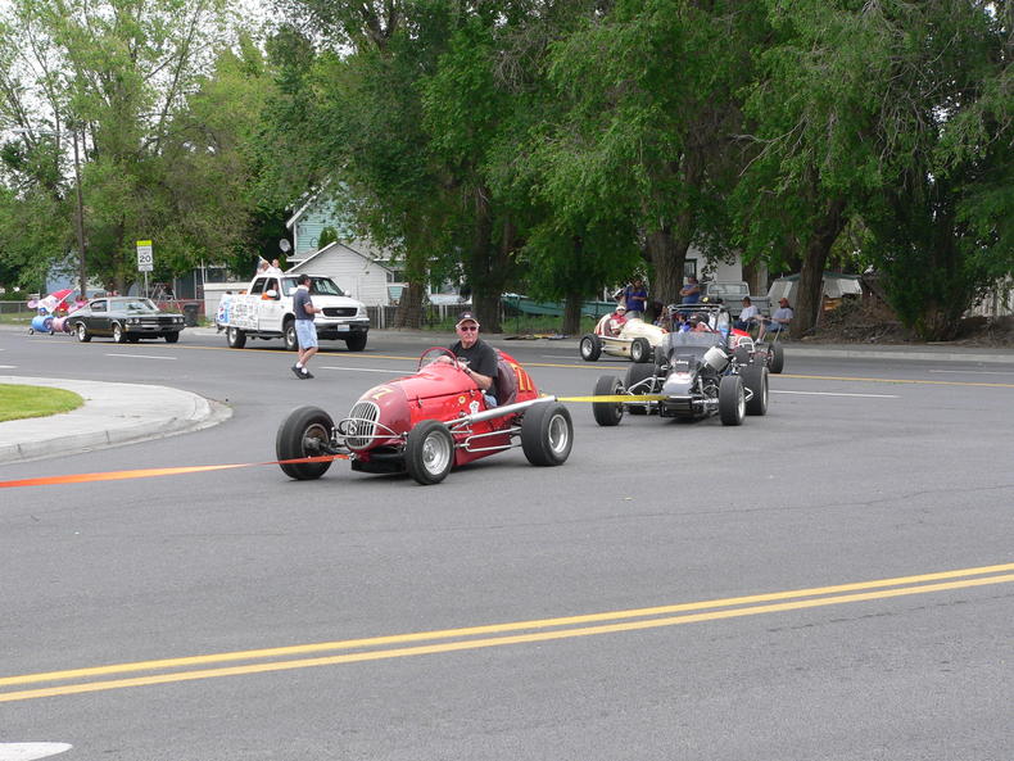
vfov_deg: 20.5
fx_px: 2110
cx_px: 507
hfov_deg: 27.0
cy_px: 380
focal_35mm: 72
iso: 80
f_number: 4
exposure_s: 1/250
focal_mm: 12
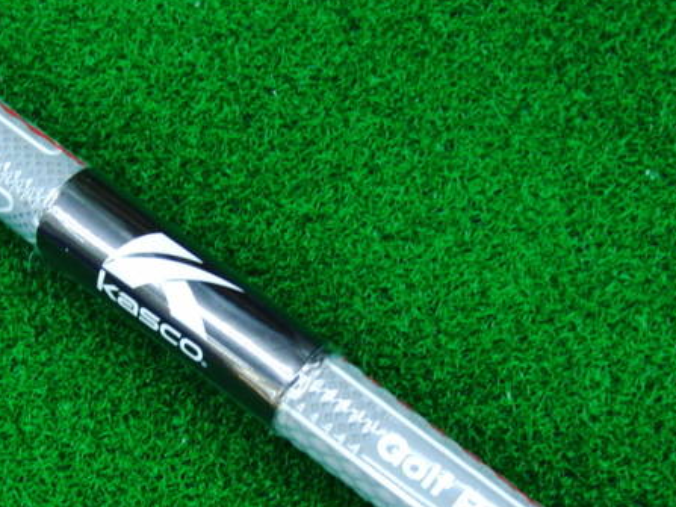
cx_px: 227
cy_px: 331
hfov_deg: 35.8
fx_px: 1035
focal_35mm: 53
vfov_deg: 27.4
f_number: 3.6
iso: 400
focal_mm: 6.42
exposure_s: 1/40
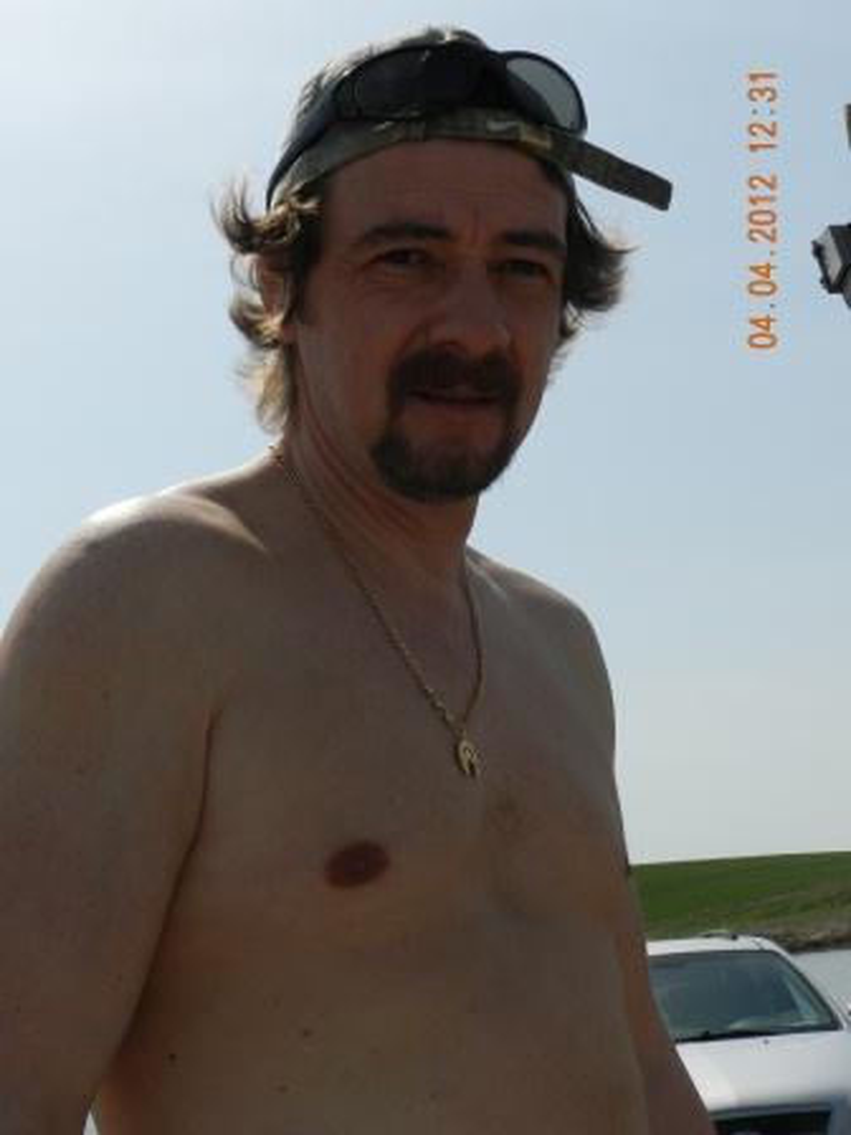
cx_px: 426
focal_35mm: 46
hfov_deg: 31.5
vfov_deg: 41.2
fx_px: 1508
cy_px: 568
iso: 160
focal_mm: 8.1
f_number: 6.3
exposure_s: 1/800
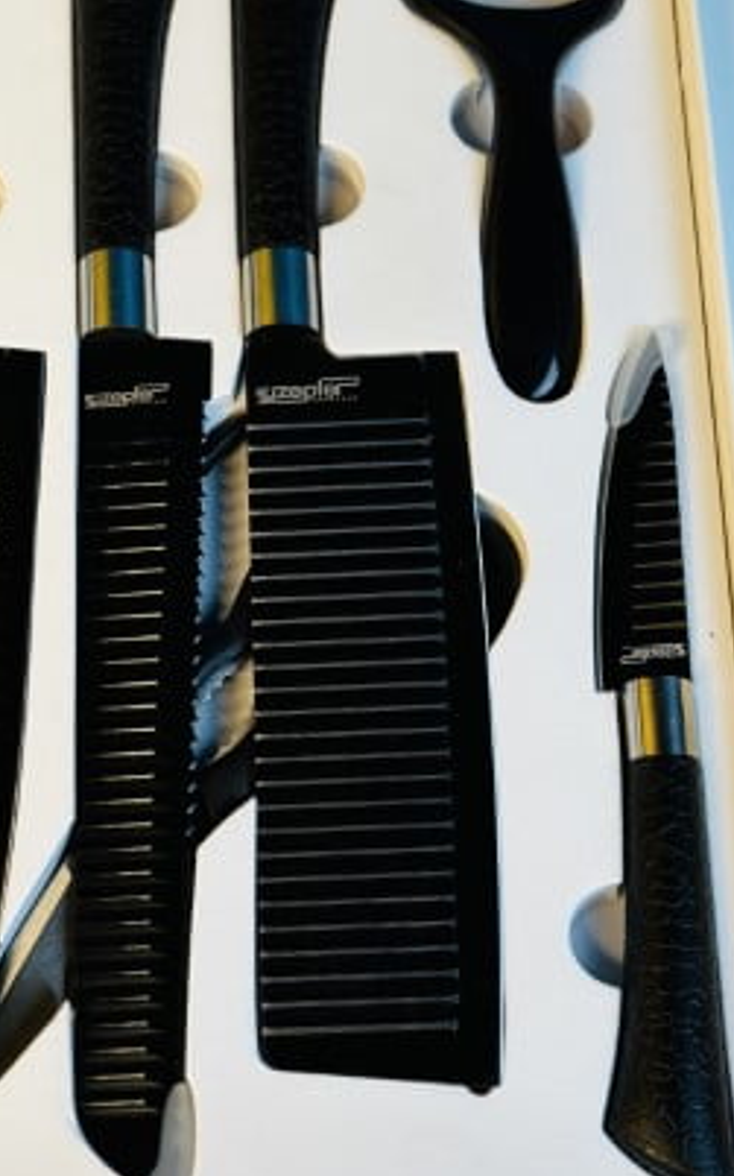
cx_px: 275
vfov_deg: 27.1
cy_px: 547
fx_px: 2434
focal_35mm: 76
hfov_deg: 17.1
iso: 100
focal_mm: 6.9
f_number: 1.8
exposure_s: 1/109
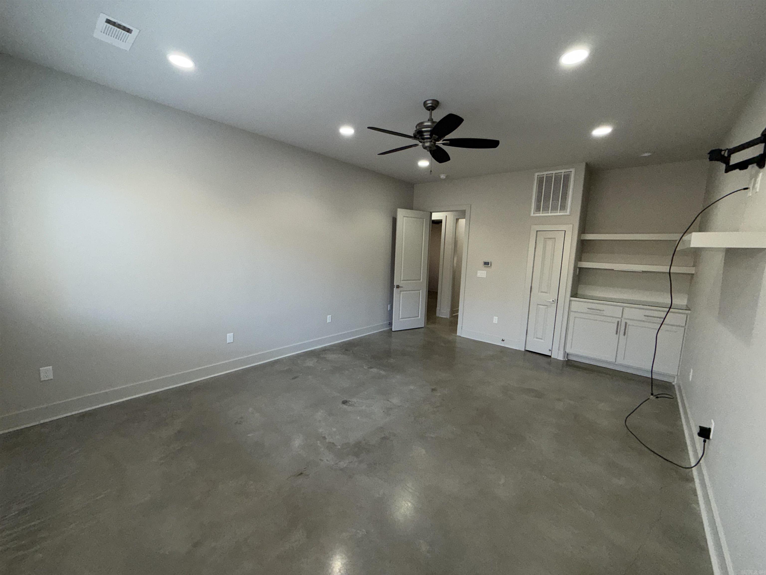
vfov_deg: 85.7
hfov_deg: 102.1
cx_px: 383
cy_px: 288
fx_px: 310
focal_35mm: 14
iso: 100
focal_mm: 2.22
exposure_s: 1/60
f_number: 2.2
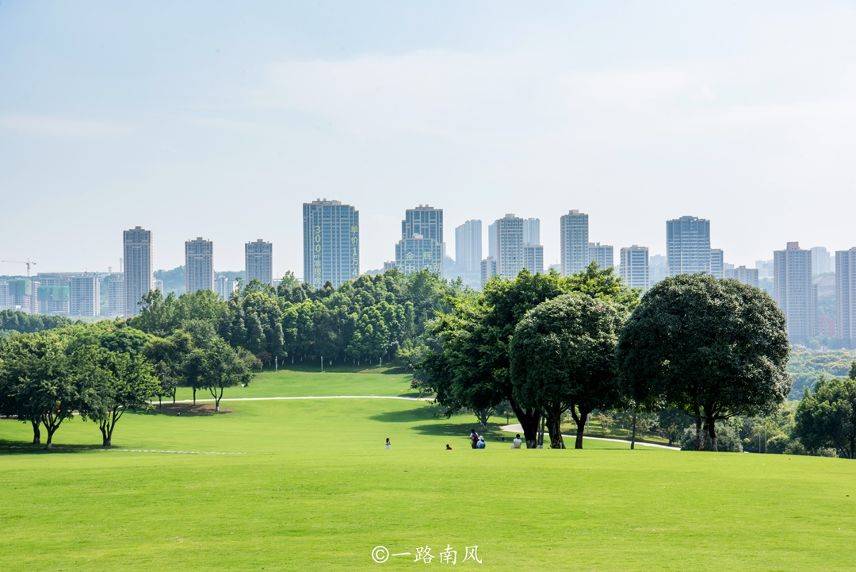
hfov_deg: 32.4
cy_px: 286
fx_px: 1475
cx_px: 428
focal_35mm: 62
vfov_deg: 21.9
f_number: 14
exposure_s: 1/80
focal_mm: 62
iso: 100
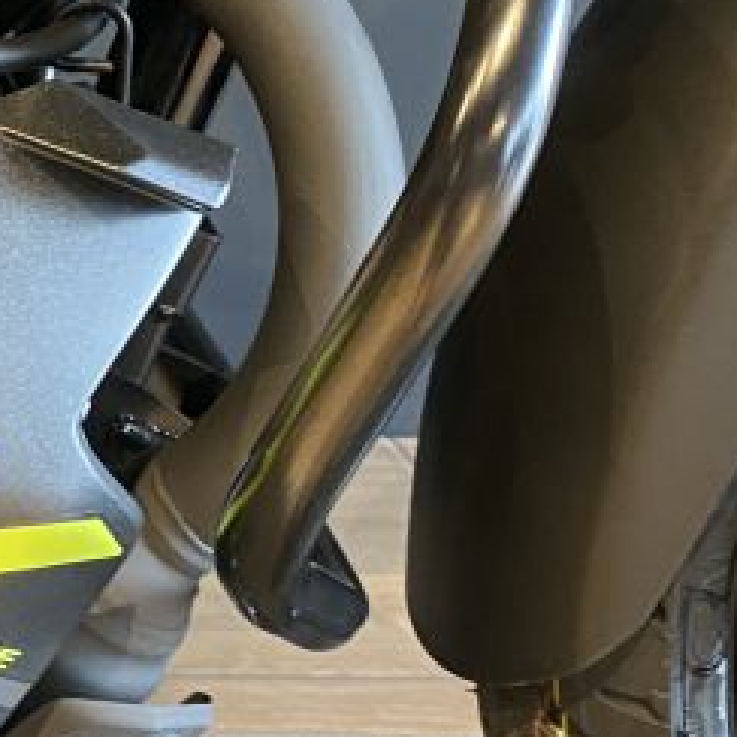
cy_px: 213
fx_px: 2409
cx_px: -447
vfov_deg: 17.3
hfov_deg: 15.7
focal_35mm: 100
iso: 400
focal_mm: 4.25
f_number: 1.8
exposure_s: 1/33
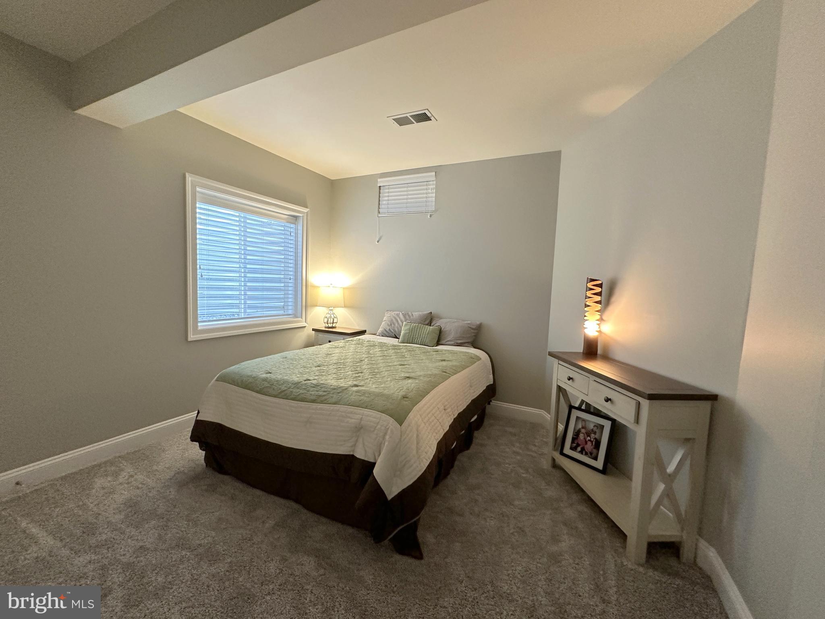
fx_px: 334
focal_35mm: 14
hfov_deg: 102.1
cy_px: 310
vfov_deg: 85.7
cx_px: 412
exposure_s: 1/60
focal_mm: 2.22
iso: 250
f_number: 2.2
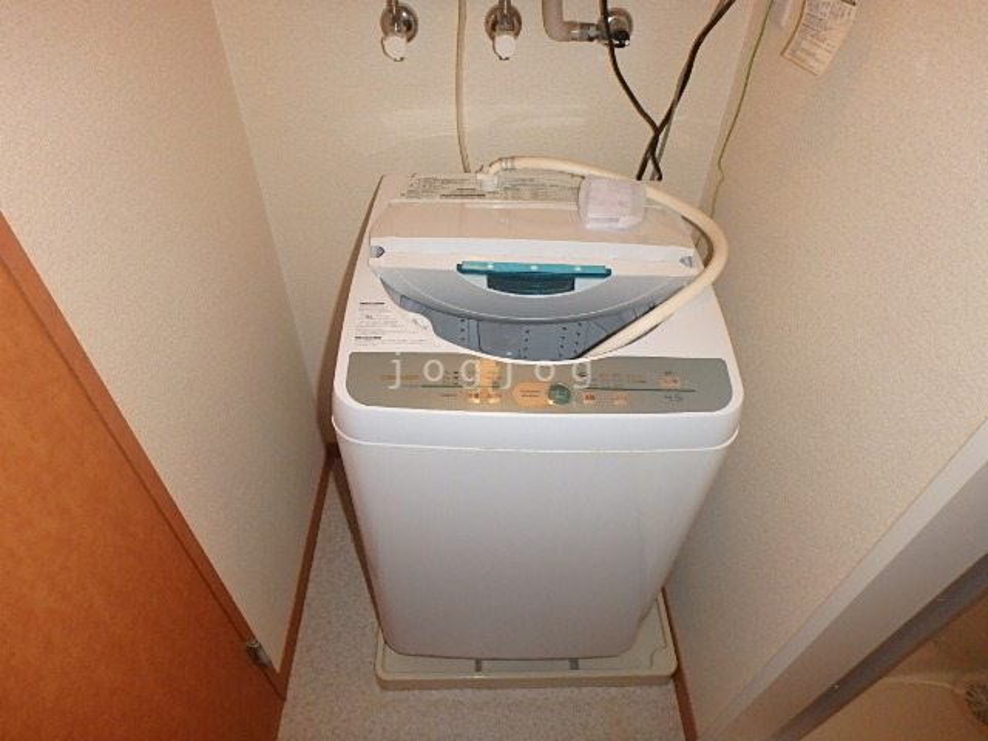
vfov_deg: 63.4
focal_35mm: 21
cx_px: 494
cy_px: 370
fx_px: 599
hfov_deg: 79.0
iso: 400
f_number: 3.5
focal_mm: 3.7
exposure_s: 1/30
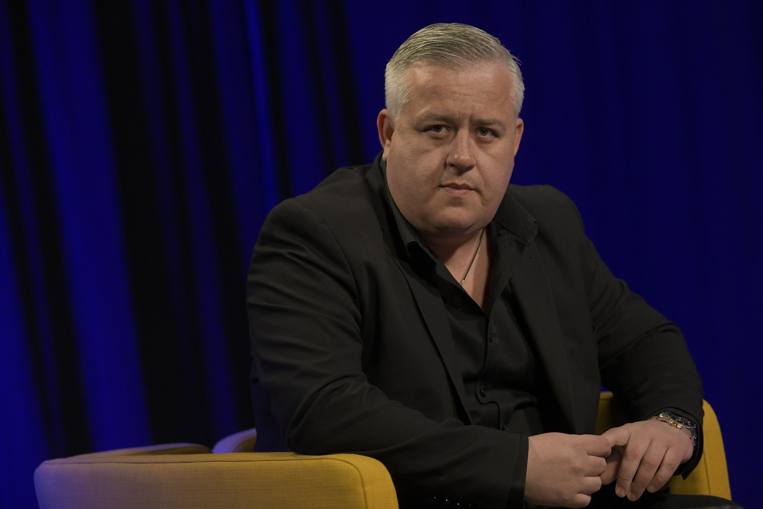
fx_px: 2585
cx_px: 382
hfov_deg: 16.8
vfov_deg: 11.2
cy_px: 254
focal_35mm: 122
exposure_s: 1/250
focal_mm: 122
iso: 2000
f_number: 4
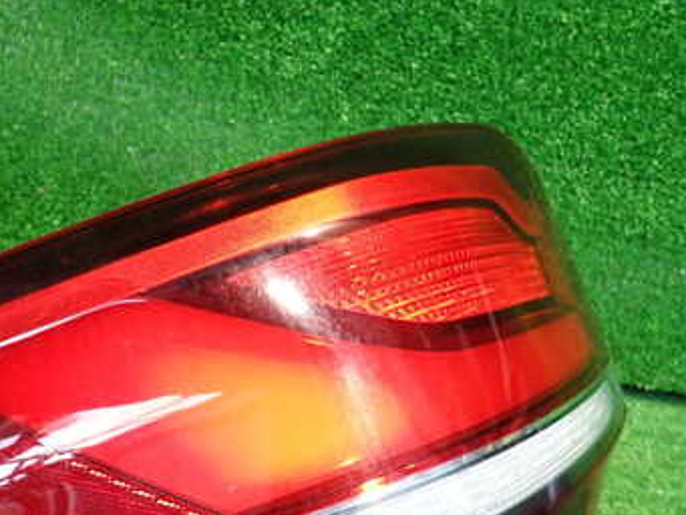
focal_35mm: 44
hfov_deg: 41.8
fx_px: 872
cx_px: 181
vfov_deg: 32.0
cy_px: 414
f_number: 2
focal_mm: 4.5
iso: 500
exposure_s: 1/40
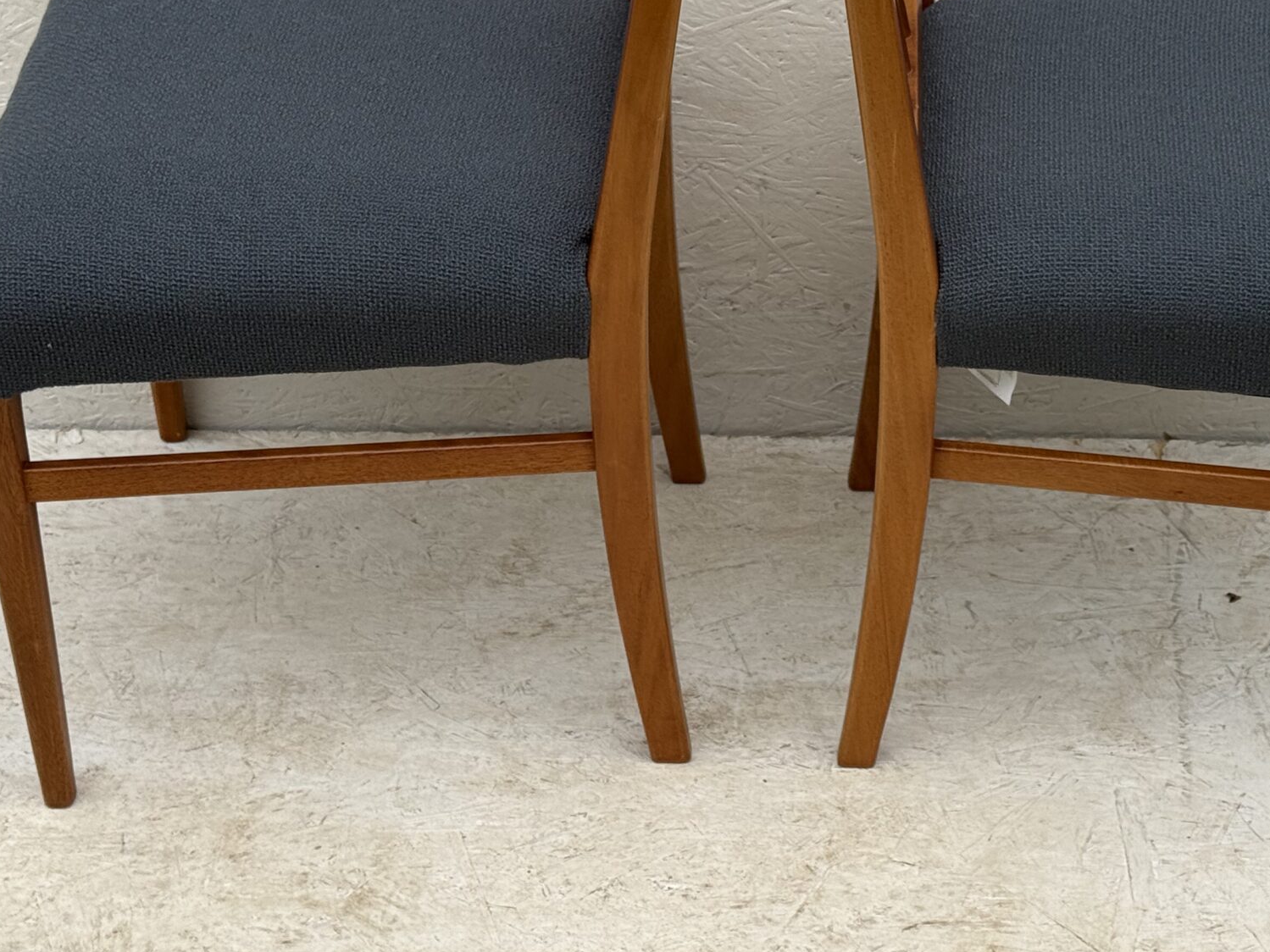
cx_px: 808
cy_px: 196
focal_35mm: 82
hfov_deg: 23.8
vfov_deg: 17.8
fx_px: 3008
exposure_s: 1/596
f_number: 1.78
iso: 64
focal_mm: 6.76
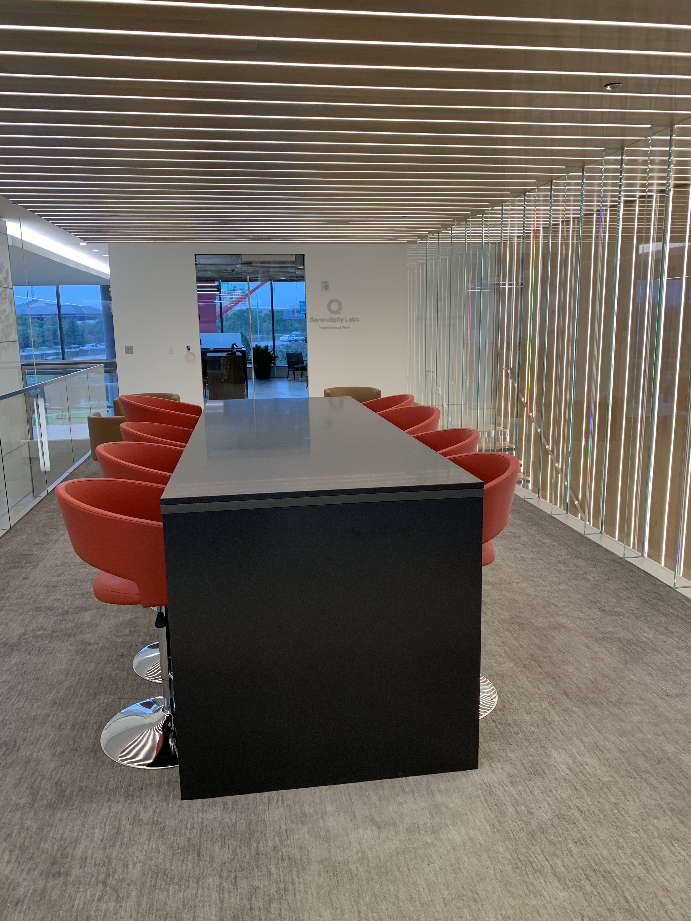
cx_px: 346
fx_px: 692
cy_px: 460
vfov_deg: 67.3
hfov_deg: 53.1
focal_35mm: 26
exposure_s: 1/121
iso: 64
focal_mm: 4.25
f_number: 1.8
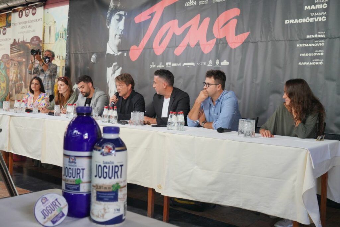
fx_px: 359
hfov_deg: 50.7
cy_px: 114
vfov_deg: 35.1
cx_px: 170
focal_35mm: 38
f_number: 9
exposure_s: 1/100
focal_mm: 38
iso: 2500
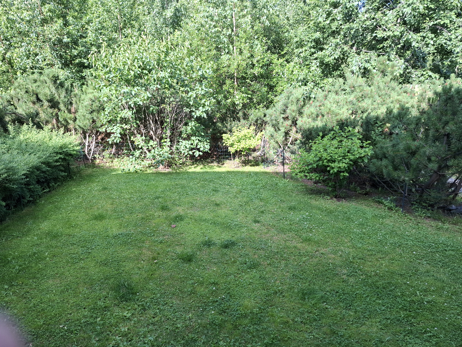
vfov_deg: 58.9
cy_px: 174
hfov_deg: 73.9
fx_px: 307
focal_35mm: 23
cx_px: 231
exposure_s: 1/322
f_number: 1.8
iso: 50
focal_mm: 5.54
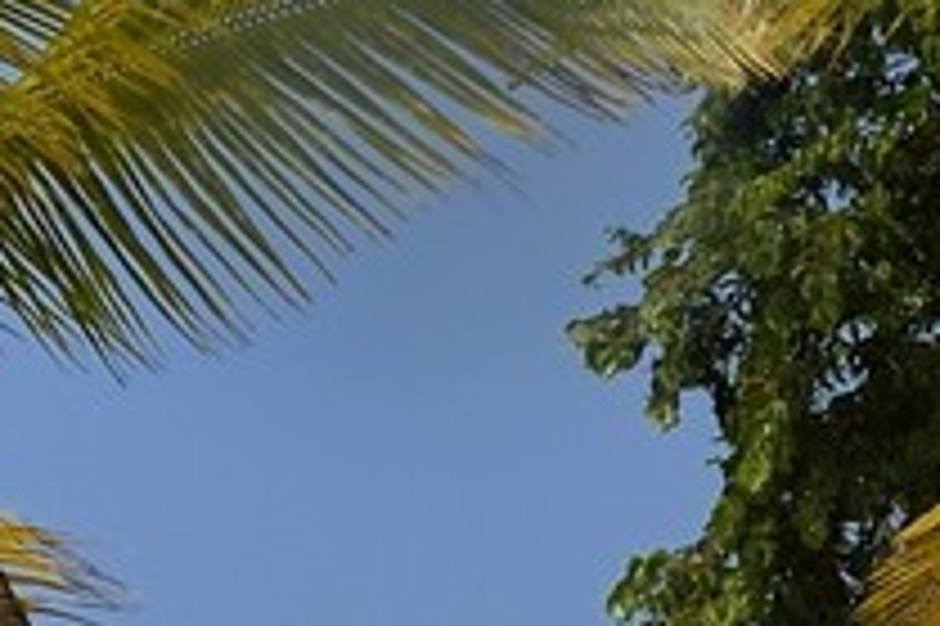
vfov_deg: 4.9
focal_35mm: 275
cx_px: -2357
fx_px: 7175
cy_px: 1329
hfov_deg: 6.5
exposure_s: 1/250
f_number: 14
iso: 200
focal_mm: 36
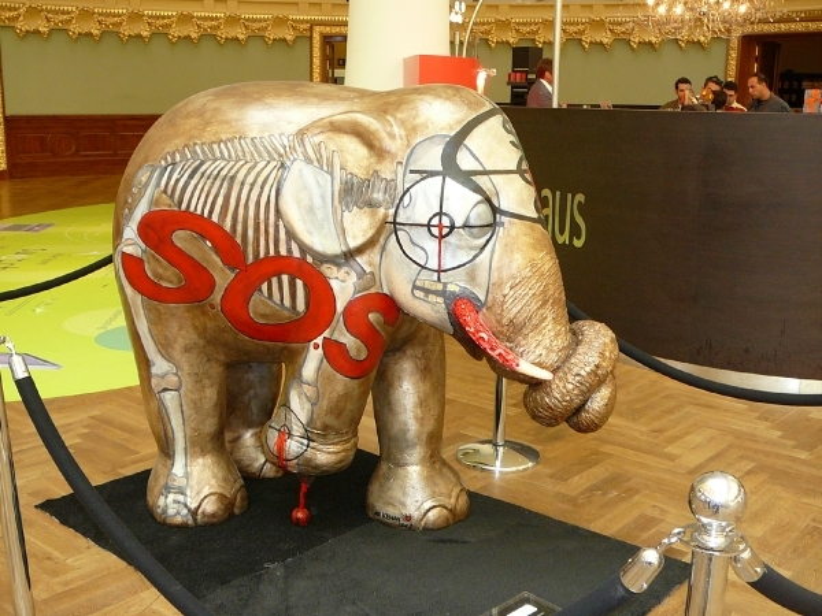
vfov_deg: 36.0
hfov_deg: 46.8
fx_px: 950
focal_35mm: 40
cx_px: 411
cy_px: 308
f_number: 2.8
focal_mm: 5.2
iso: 125
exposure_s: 1/30
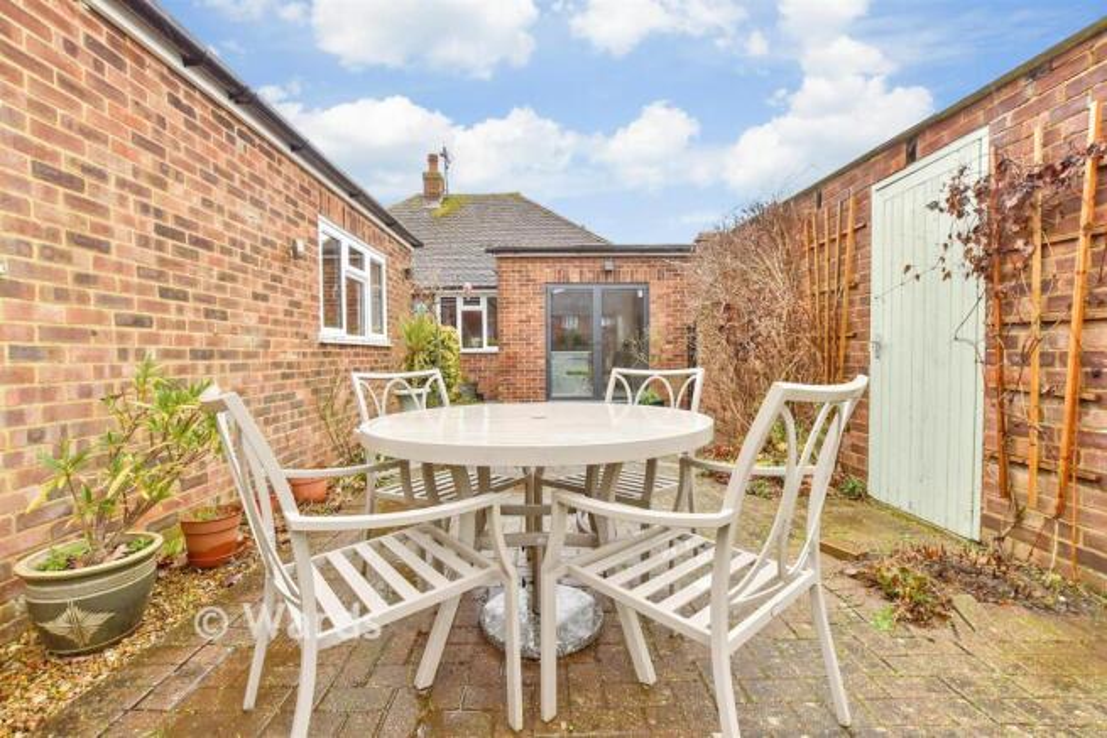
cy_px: 369
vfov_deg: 77.4
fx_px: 461
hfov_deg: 100.4
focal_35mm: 15
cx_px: 554
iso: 400
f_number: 8
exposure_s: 1/100
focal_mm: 10
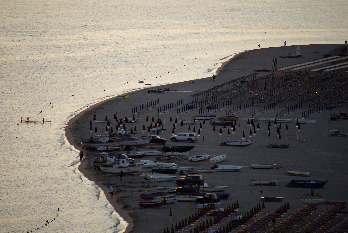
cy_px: 116
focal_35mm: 300
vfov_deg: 4.6
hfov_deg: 6.9
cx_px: 174
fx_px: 2903
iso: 200
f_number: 5.6
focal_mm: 200
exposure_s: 1/200
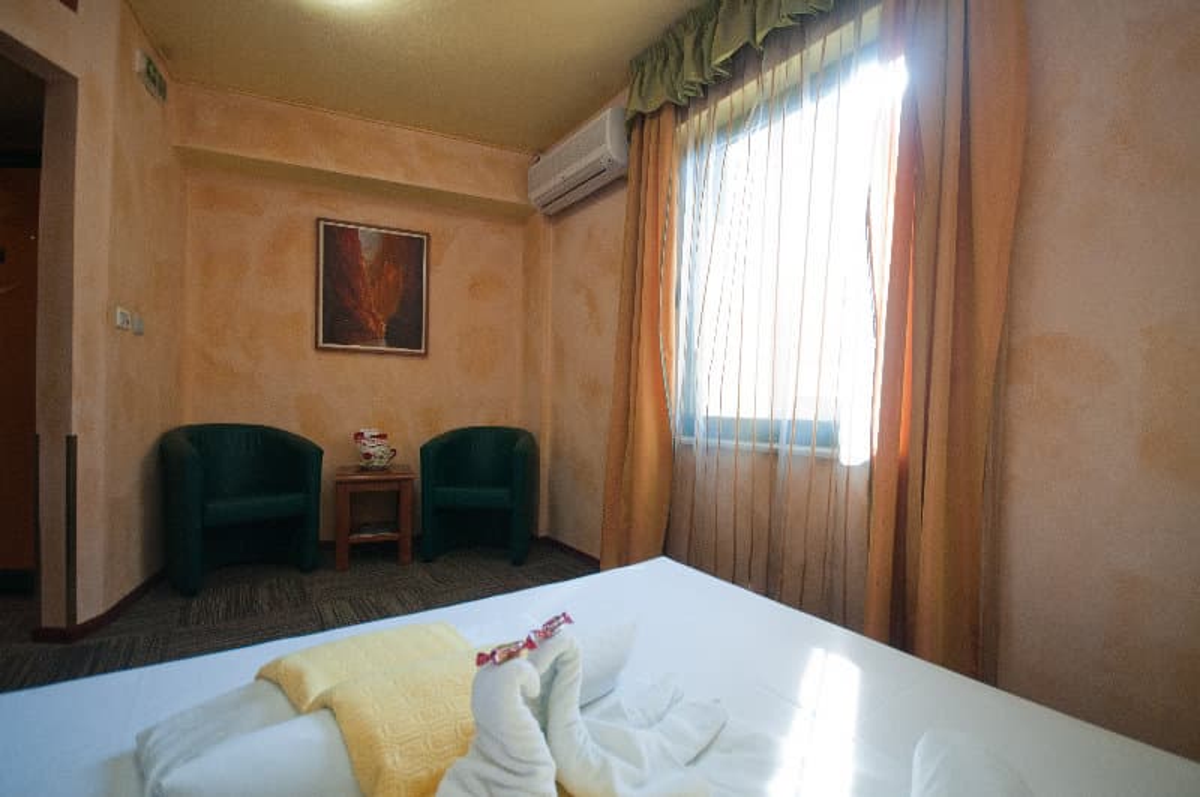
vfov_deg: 77.2
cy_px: 398
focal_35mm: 15
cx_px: 600
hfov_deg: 100.5
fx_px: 499
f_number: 4
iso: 1000
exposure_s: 1/60
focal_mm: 10
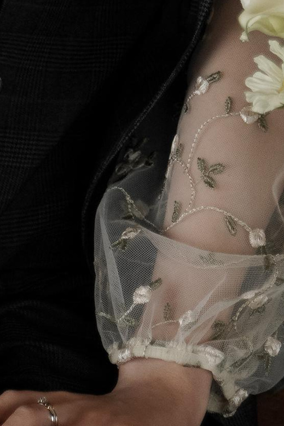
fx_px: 3678
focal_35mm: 311
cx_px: 293
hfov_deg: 4.4
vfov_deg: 6.4
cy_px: -506
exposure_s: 1/400
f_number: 2.8
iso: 800
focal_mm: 63
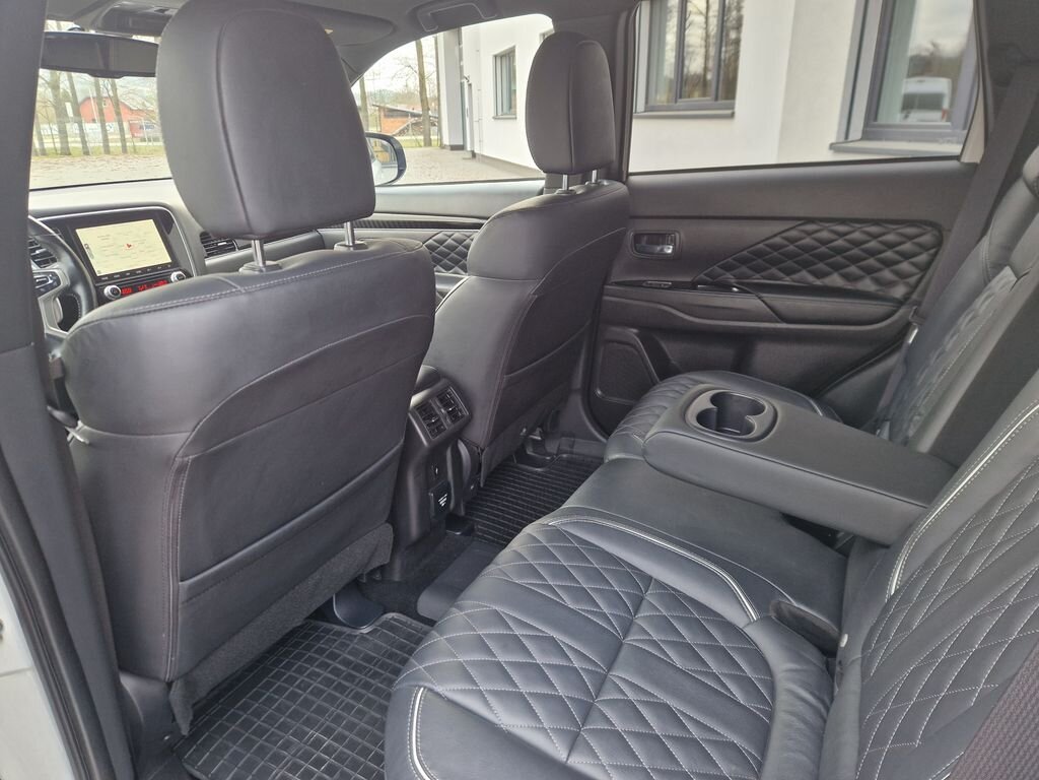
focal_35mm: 23
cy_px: 390
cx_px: 520
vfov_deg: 58.9
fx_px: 690
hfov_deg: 73.9
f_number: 1.8
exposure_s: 1/100
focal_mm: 5.4
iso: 200
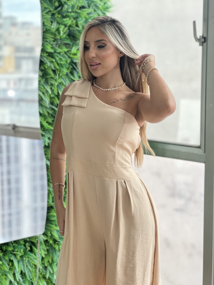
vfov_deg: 25.3
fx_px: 635
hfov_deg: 19.1
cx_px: 107
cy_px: 142
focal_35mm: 77
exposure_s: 1/120
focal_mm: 9
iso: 80
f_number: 2.8
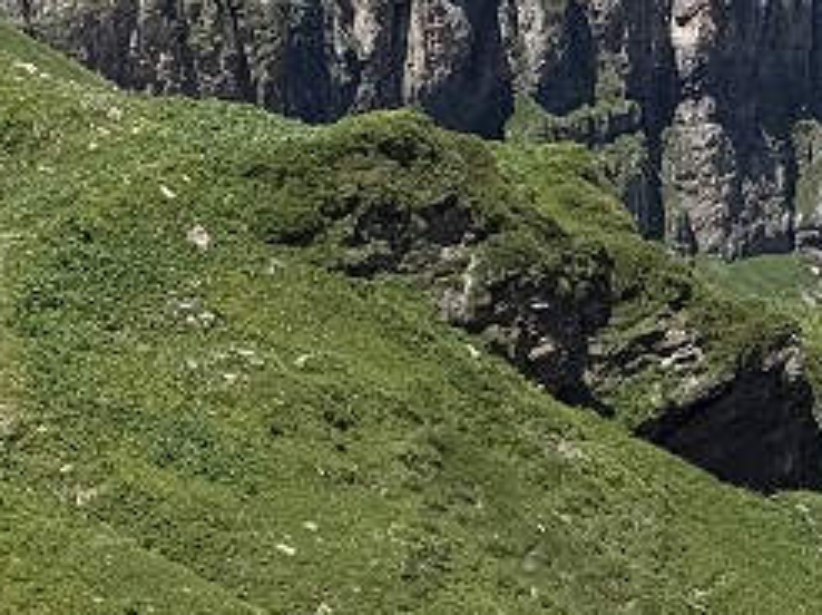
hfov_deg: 10.0
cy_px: 1126
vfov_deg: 7.3
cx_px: 94
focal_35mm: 197
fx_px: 4673
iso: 64
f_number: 1.78
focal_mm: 6.76
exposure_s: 1/4587
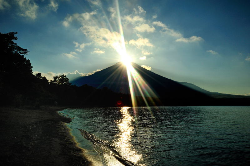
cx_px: 125
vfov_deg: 37.8
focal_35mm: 35
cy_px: 83
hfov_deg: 54.5
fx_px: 243
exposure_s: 1/1250
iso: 200
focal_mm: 35
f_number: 25
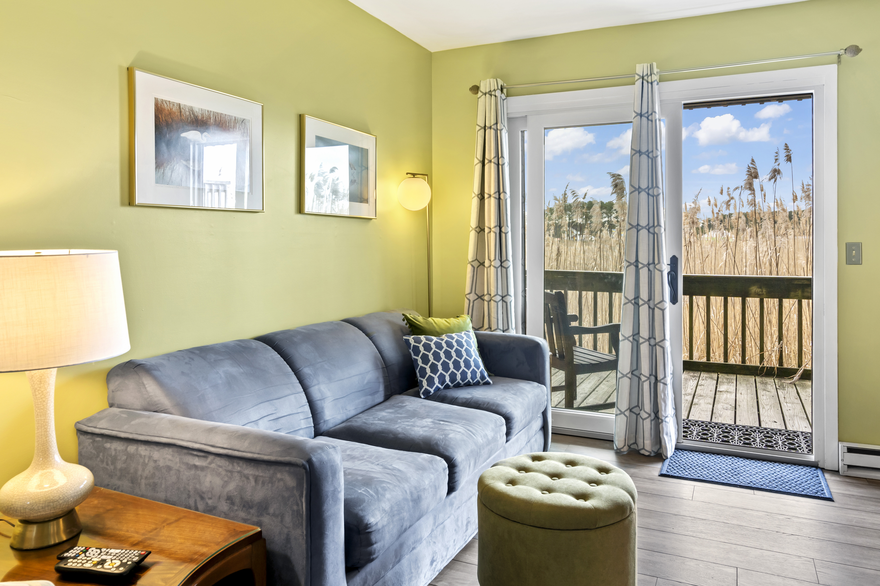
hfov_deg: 76.1
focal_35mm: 23
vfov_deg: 55.1
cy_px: 293
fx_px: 562
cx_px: 440
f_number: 8
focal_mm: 23
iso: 320
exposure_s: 1/5
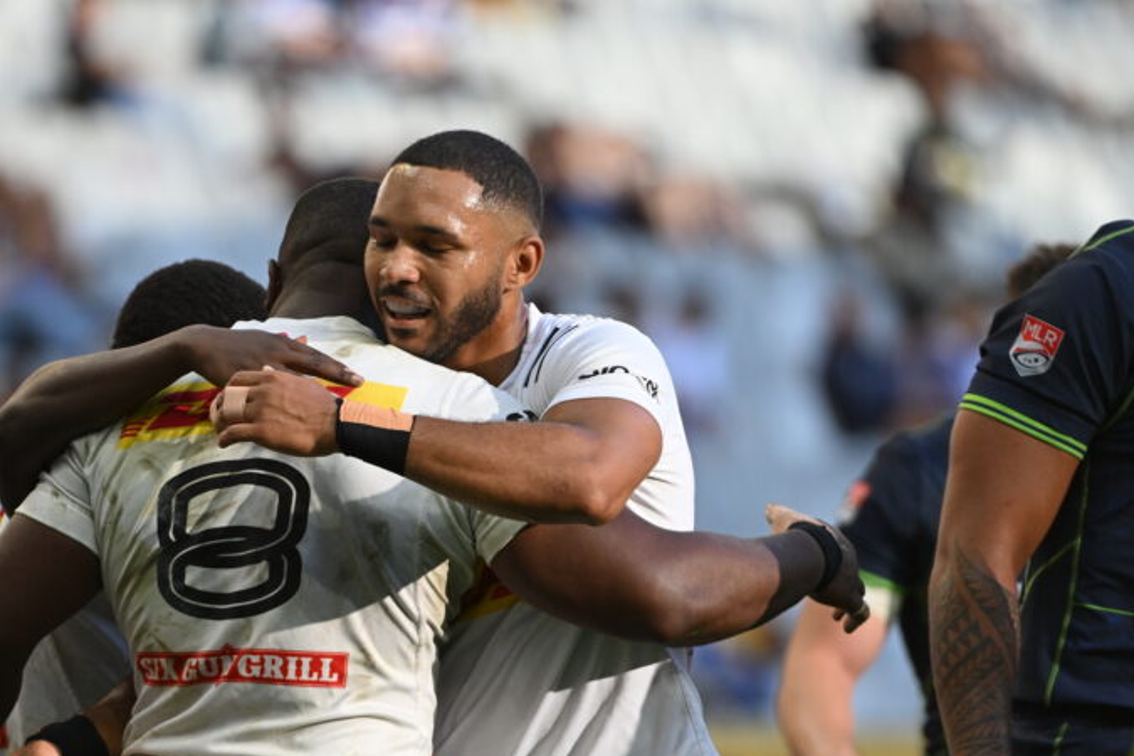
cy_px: 453
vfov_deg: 2.9
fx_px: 14804
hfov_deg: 4.4
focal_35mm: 470
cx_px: 430
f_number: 4
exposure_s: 1/1600
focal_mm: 310
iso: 1000
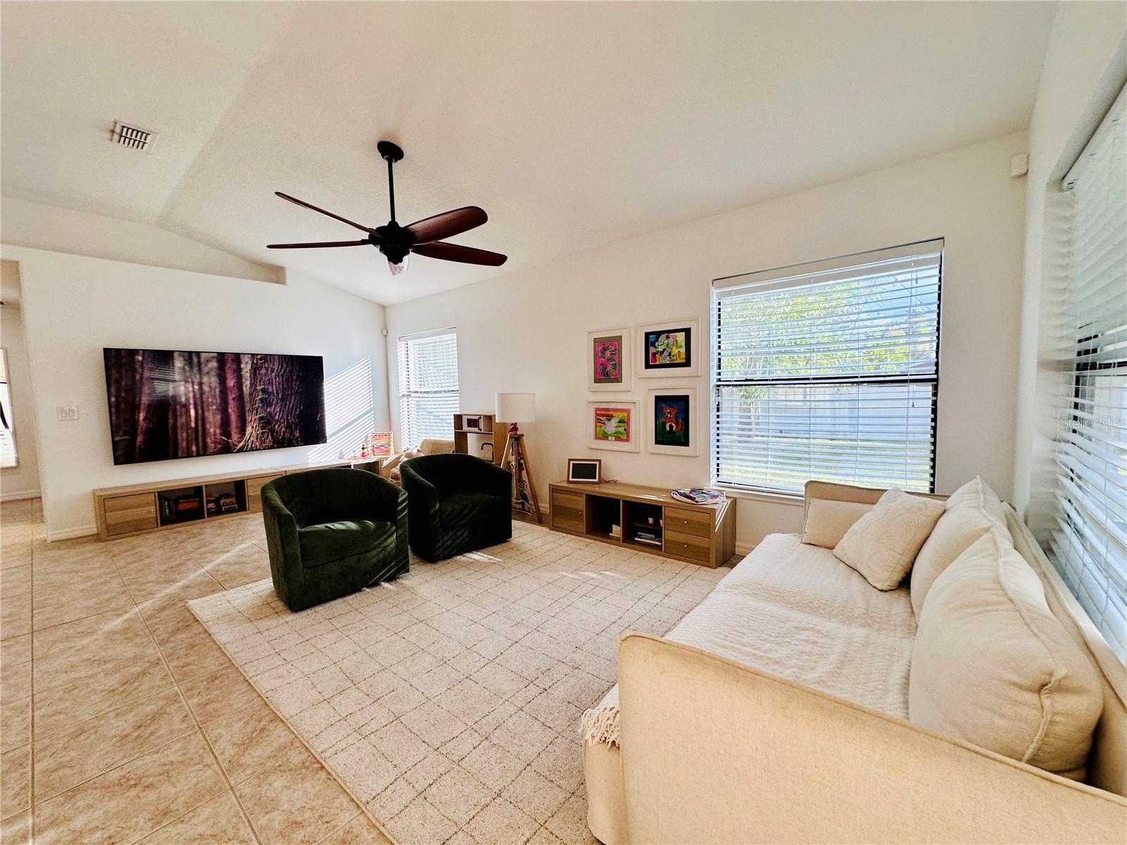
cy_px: 422
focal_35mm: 14
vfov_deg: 85.7
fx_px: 456
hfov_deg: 102.1
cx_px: 564
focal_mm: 2.22
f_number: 2.2
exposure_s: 1/120
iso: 100
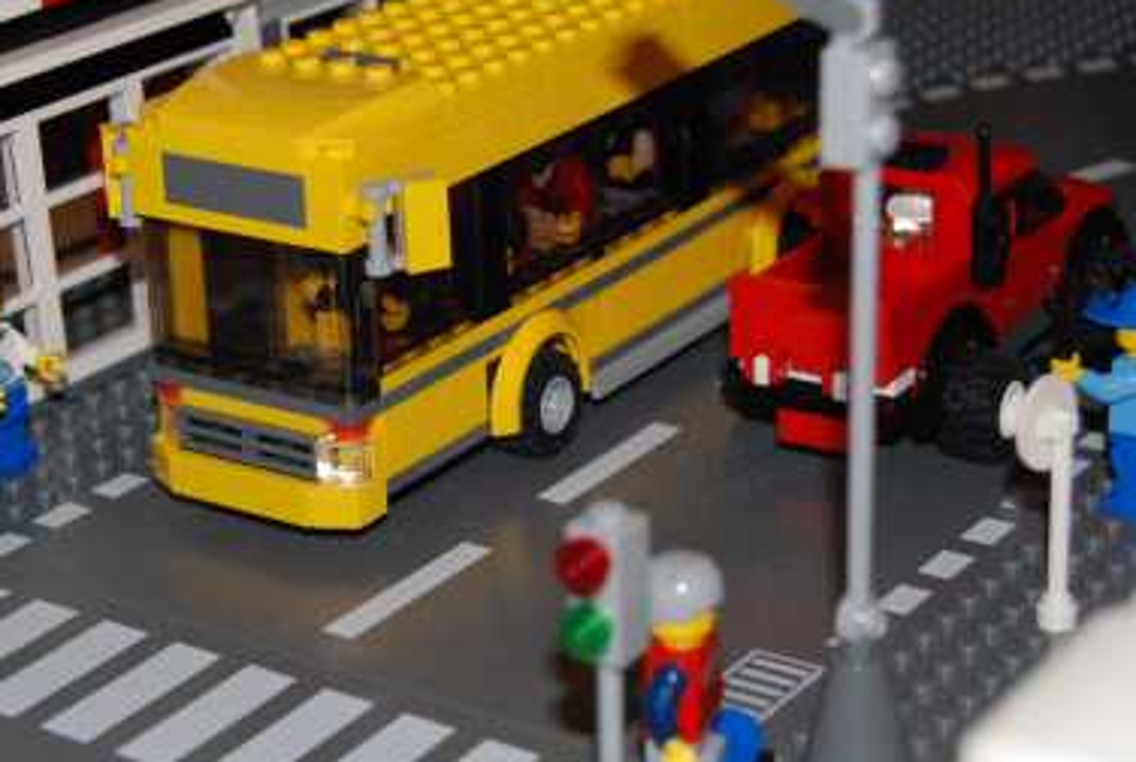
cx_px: 387
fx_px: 3066
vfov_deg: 14.2
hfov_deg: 20.9
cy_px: 375
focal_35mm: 97
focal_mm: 38
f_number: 5.6
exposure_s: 1/60
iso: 1600
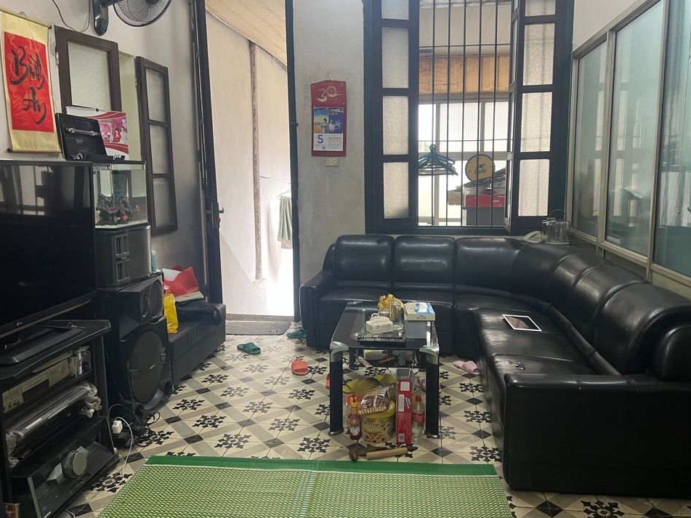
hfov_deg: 63.4
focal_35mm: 28
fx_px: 559
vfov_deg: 49.7
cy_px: 242
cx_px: 362
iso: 200
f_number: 1.5
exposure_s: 1/50
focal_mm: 5.7
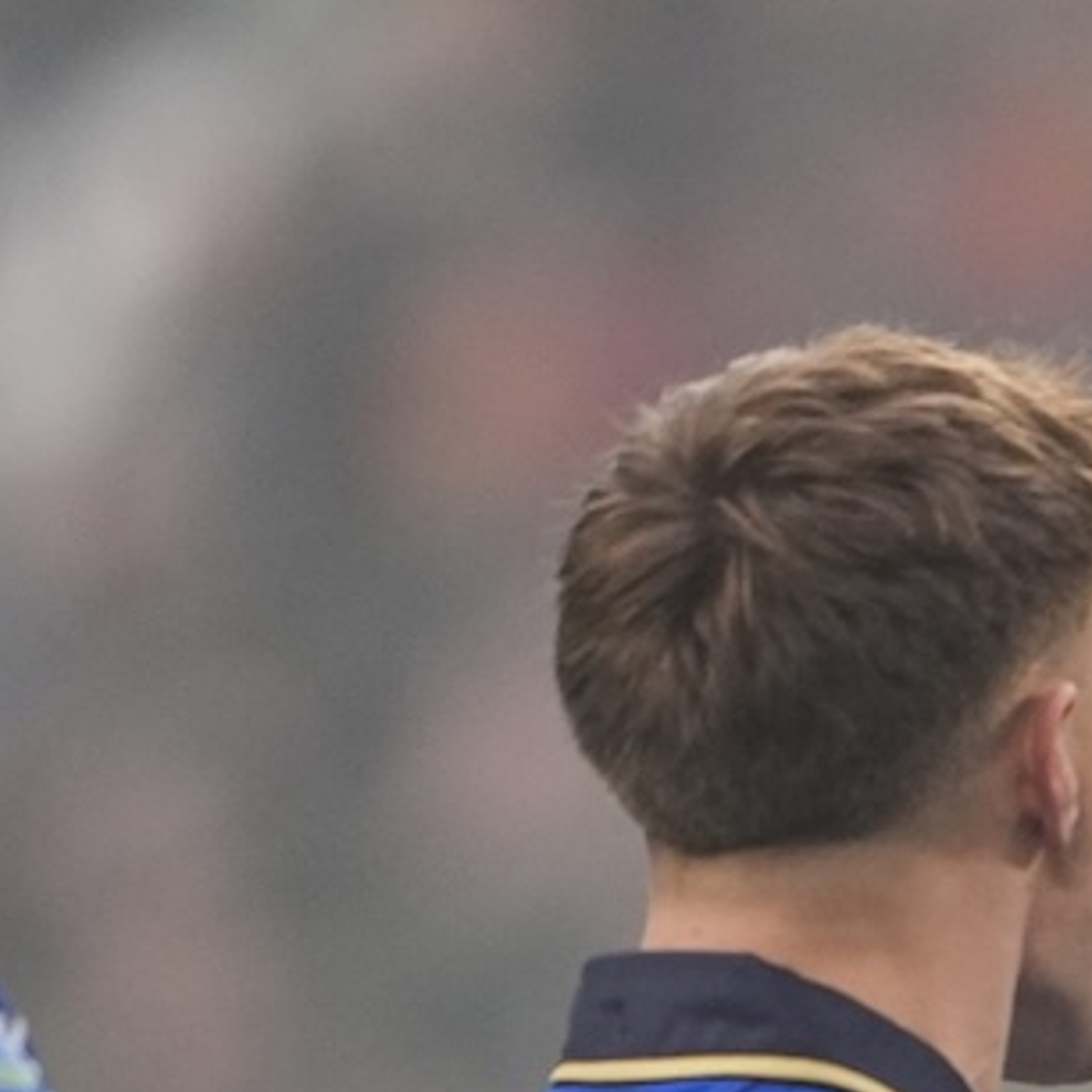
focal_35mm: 1869
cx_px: 2102
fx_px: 66705
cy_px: 1003
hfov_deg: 0.9
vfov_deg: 0.9
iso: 2000
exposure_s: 1/1250
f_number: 4
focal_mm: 560
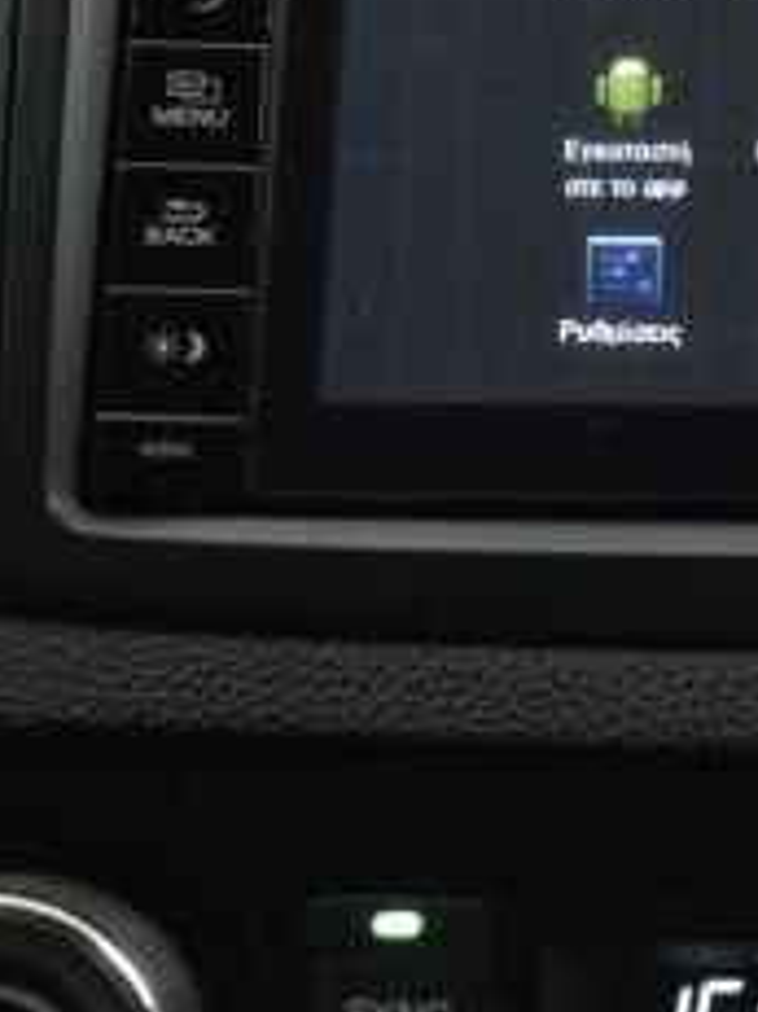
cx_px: 938
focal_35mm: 115
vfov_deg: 17.0
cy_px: 177
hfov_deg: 12.5
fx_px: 3361
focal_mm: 24
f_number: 4
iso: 1600
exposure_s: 1/100
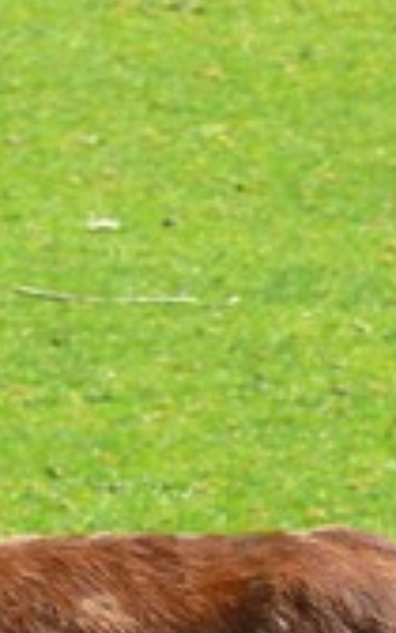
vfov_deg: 2.4
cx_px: -38
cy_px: 818
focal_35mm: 867
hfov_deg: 1.5
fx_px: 14971
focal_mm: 38.8
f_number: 4
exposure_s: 1/160
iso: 100
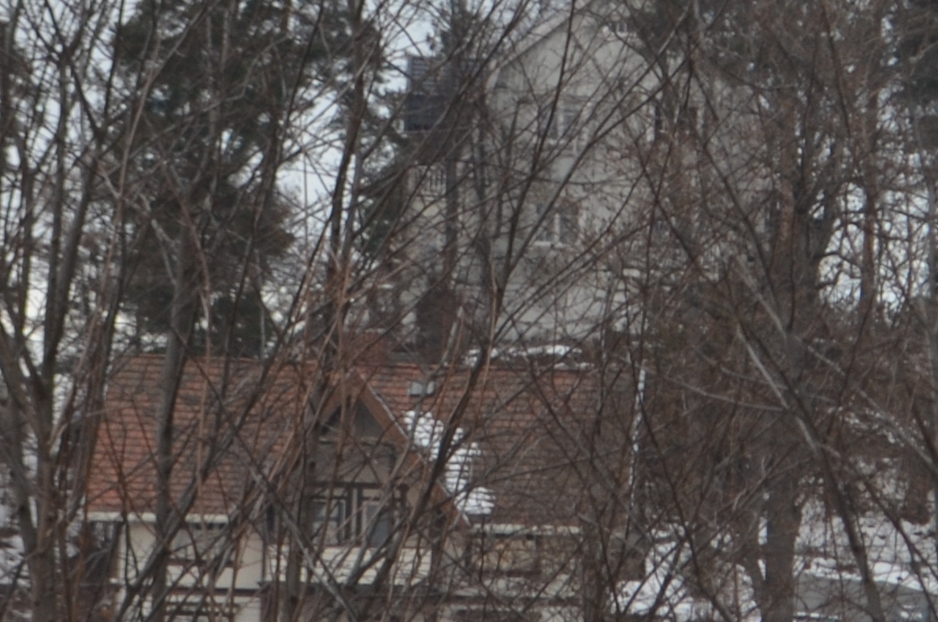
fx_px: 7749
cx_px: 1024
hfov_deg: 6.9
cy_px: 403
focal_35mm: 298
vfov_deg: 4.6
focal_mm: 48
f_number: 5.3
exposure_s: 1/125
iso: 280
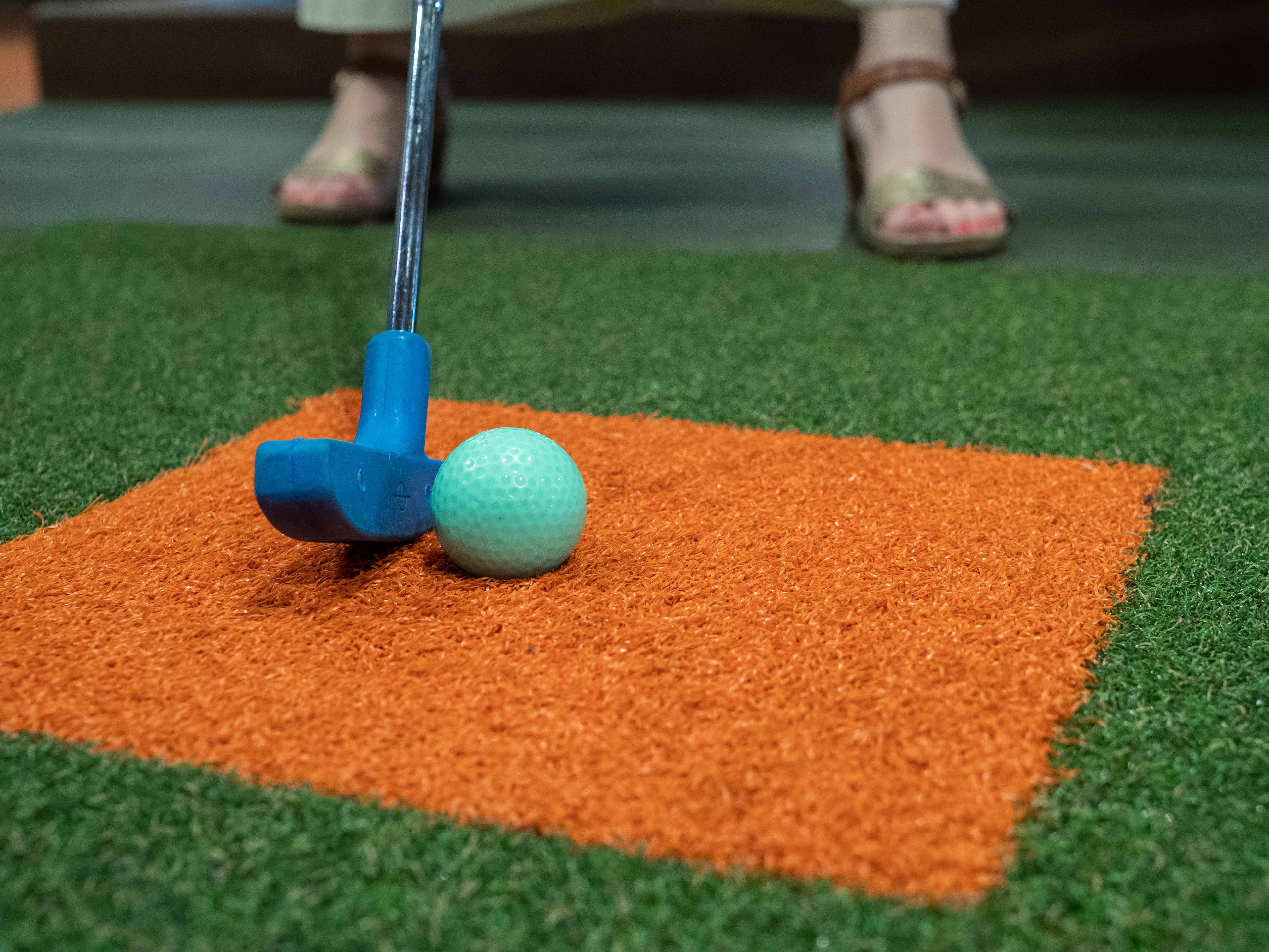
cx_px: 634
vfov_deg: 29.1
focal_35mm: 50
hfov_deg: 38.2
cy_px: 476
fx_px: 1833
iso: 1600
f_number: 3.5
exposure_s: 1/50
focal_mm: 25
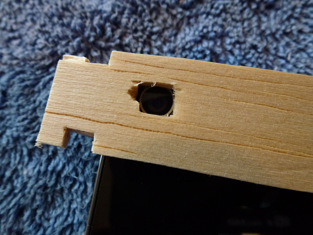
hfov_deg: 71.6
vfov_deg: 56.8
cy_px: 118
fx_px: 217
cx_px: 156
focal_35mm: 24
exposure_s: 1/40
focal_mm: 4.3
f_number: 3.3
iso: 400
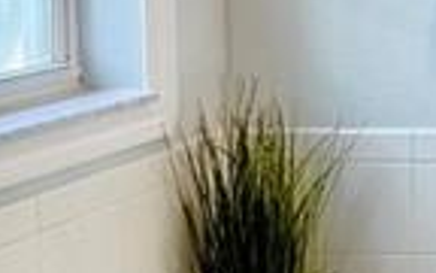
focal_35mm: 115
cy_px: -97
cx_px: 1042
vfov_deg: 11.1
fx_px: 1366
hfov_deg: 13.4
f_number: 1.8
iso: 160
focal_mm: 1.57
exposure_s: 1/120
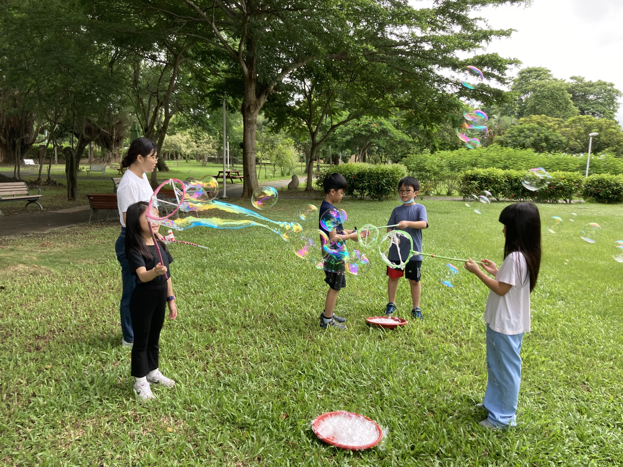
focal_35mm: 28
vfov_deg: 49.7
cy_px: 234
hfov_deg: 63.4
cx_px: 312
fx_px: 504
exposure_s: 1/152
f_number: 1.8
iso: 20
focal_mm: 3.99
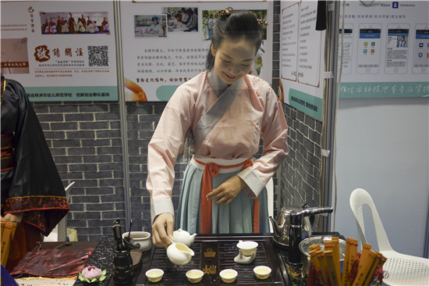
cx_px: 214
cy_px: 143
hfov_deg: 54.5
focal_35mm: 35
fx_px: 417
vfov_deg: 37.8
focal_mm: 35
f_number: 2.8
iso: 100
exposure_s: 1/60
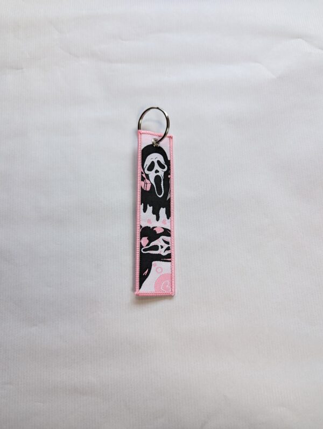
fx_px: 298
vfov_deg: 71.5
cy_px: 214
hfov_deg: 56.9
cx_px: 162
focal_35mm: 24
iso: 66
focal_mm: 6.81
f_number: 1.85
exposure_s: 1/292
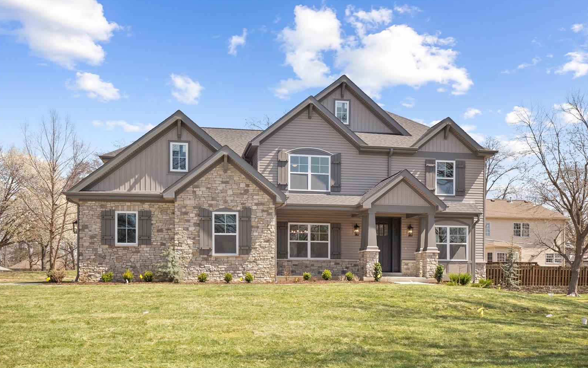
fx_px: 593
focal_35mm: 37
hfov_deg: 52.8
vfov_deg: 34.4
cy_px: 190
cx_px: 293
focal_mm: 18
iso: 400
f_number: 8
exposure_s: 1/640
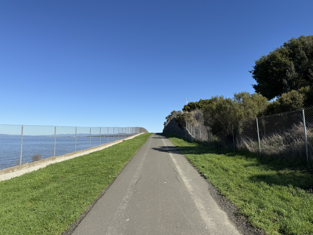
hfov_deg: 71.6
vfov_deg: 56.8
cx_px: 156
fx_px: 217
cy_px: 118
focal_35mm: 24
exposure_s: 1/5714
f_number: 1.78
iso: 80
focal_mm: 6.76
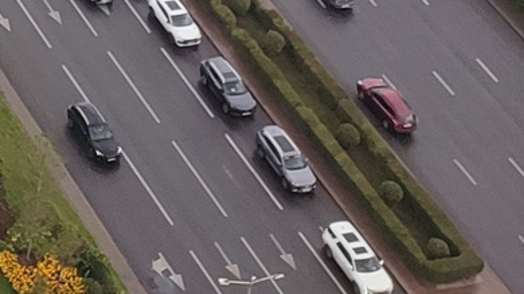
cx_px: -769
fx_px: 2486
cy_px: -775
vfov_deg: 6.0
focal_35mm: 179
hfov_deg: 10.3
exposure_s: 1/249
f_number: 1.9
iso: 50
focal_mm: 6.04
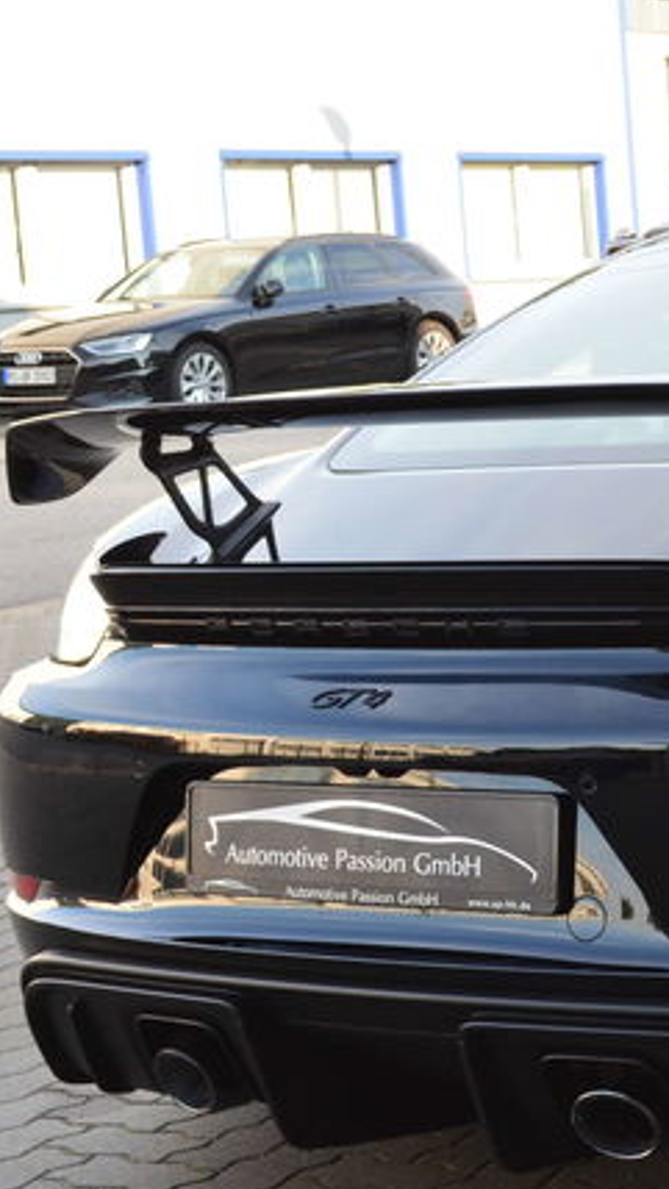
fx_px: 2836
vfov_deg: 23.6
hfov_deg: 12.9
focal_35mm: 90
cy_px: 670
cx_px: 908
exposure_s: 1/60
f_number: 10
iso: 400
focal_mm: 32
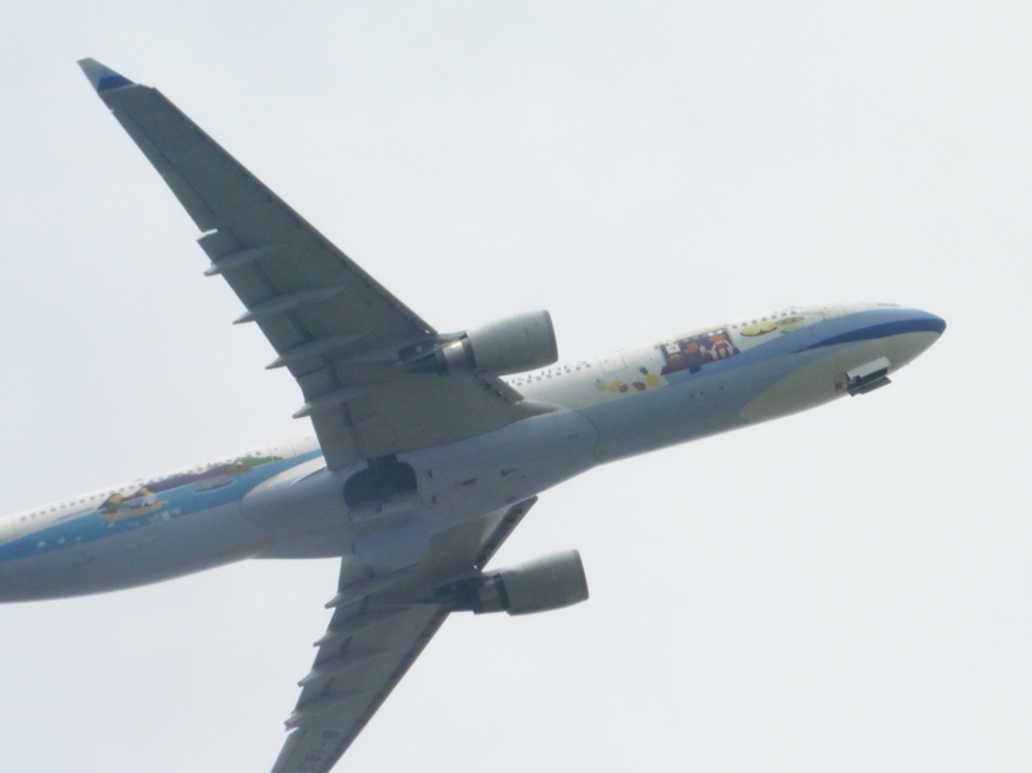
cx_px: 335
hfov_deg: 8.1
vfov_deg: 6.1
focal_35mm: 243
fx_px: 7242
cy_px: 445
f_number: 6.3
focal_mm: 31.3
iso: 400
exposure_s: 1/2000
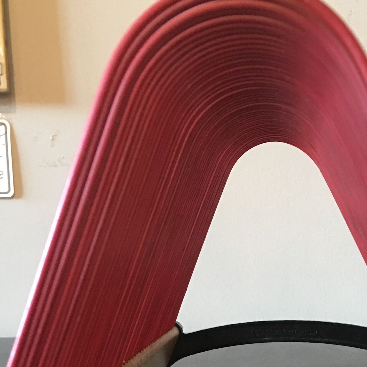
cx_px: 248
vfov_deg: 25.2
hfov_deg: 26.7
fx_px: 768
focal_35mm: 64
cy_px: 390
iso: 80
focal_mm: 4.15
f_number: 2.2
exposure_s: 1/10
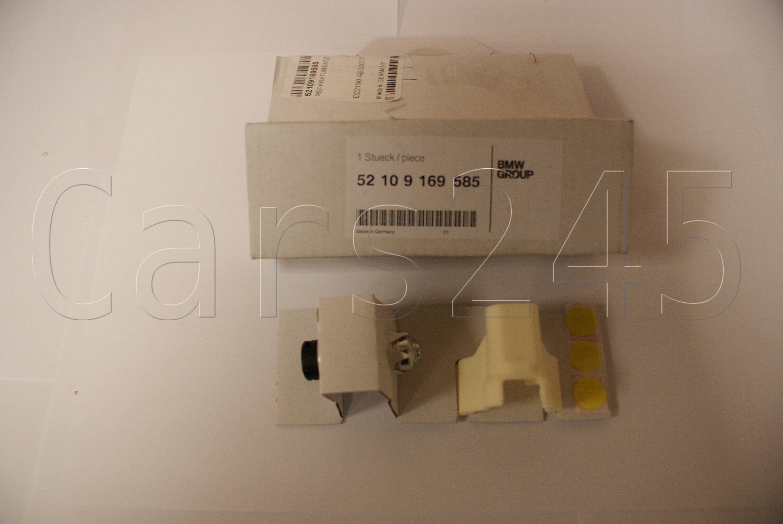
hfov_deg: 61.9
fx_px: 653
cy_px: 262
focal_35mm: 30
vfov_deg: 43.7
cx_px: 392
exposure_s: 1/30
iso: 250
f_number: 4
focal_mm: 20
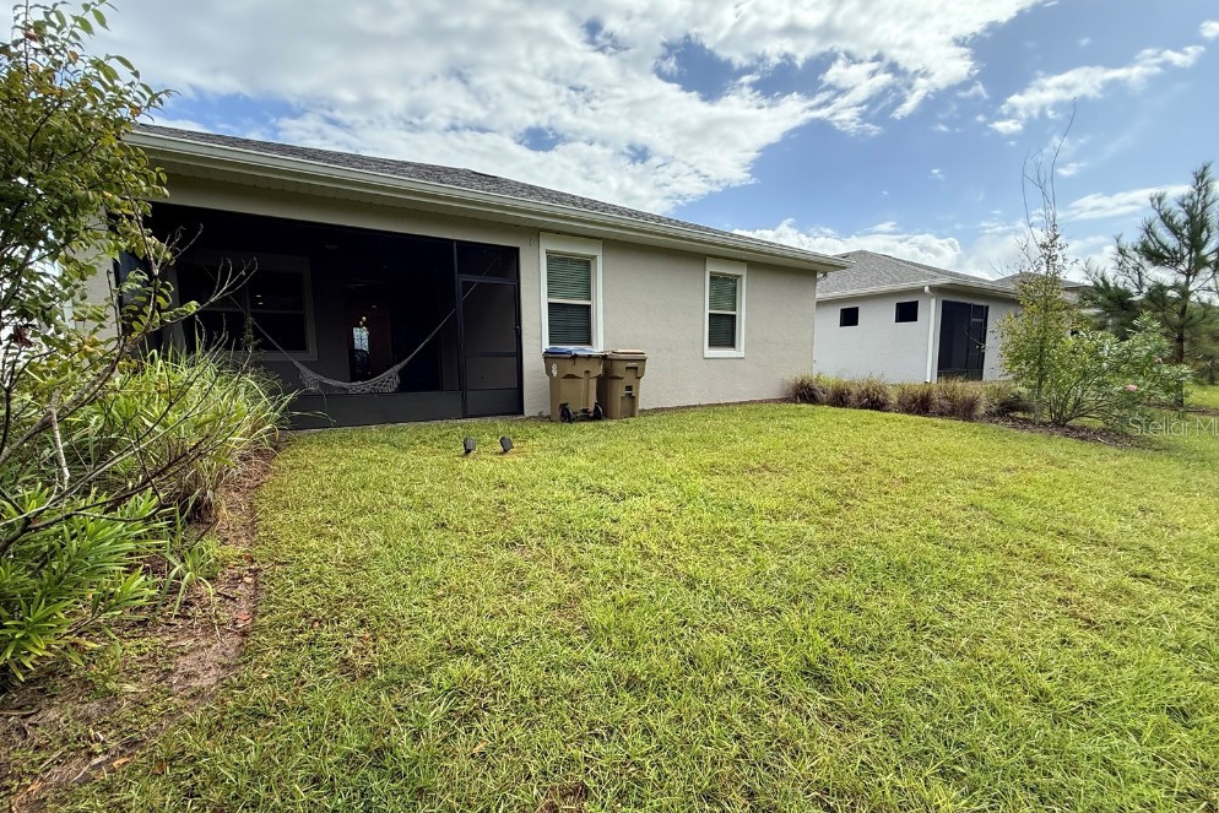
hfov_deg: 100.4
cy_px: 426
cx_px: 616
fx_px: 508
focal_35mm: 15
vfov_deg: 77.3
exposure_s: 1/928
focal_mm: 2.22
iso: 64
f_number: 2.2
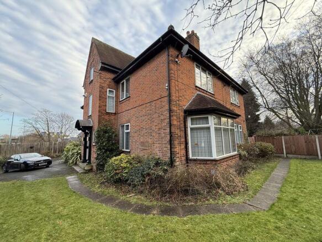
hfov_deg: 102.1
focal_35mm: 14
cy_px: 121
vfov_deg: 85.7
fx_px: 130
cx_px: 161
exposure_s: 1/111
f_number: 2.2
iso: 64
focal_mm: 2.22
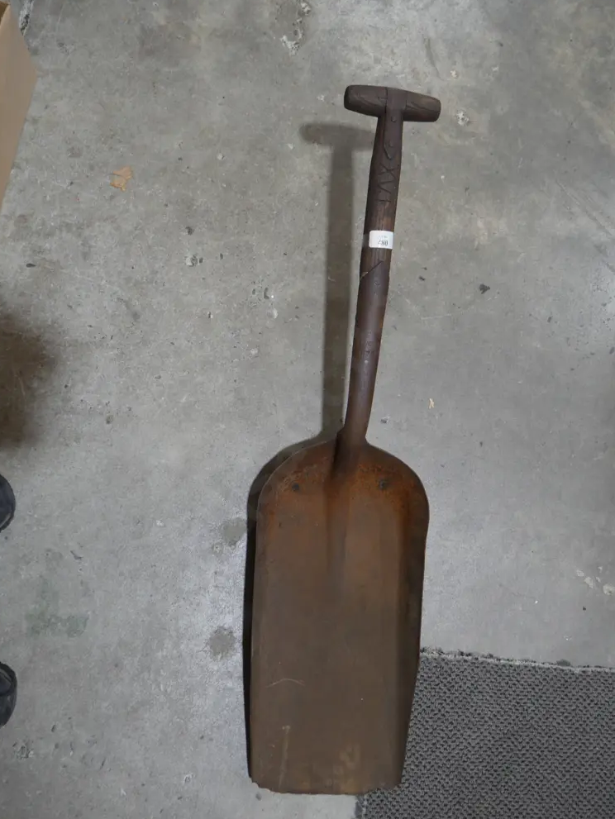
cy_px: 414
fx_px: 734
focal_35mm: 31
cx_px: 312
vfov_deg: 58.3
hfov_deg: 45.5
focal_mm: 15
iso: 200
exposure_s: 1/60
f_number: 3.6
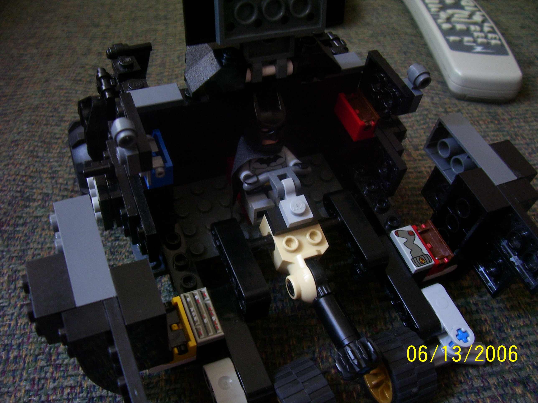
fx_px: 528
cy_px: 202
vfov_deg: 41.8
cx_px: 269
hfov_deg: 54.0
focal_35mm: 34
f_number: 2.7
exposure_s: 1/8
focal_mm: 5.6
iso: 160
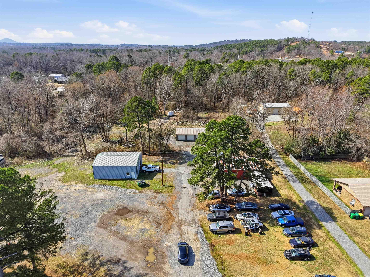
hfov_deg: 71.6
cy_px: 138
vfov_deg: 56.8
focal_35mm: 24
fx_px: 257
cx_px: 185
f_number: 1.8
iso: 260
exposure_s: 1/5000
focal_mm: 8.7
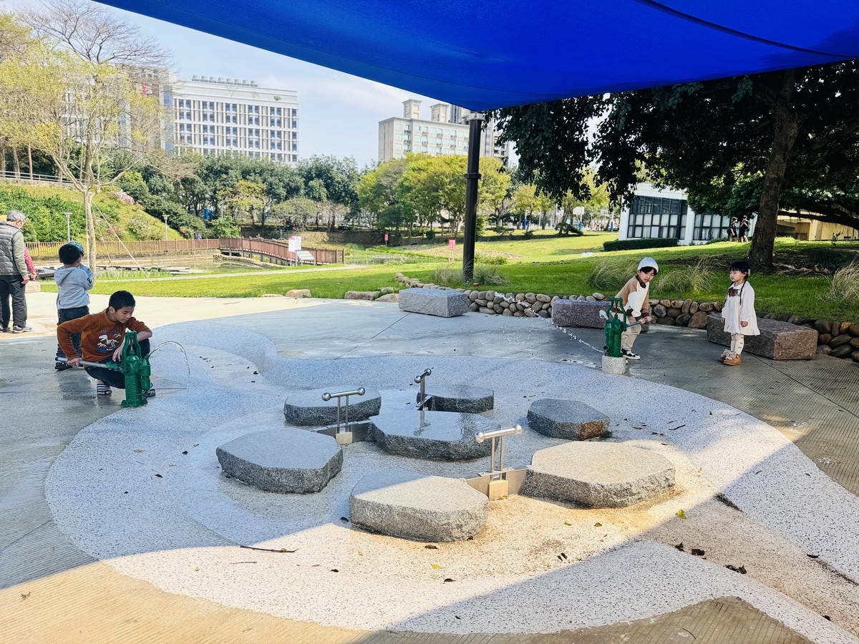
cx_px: 430
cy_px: 322
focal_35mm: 24
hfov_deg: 71.6
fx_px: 596
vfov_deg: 56.8
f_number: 1.78
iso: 80
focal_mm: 6.76
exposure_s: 1/1524
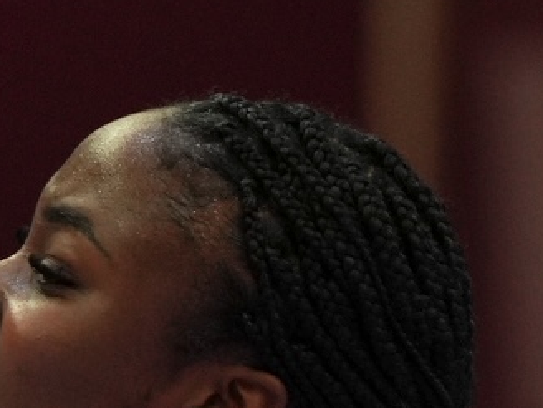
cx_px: -412
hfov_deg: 1.6
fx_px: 19169
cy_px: 939
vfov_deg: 1.2
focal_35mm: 1222
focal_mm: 167
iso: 640
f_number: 2.8
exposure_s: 1/1000
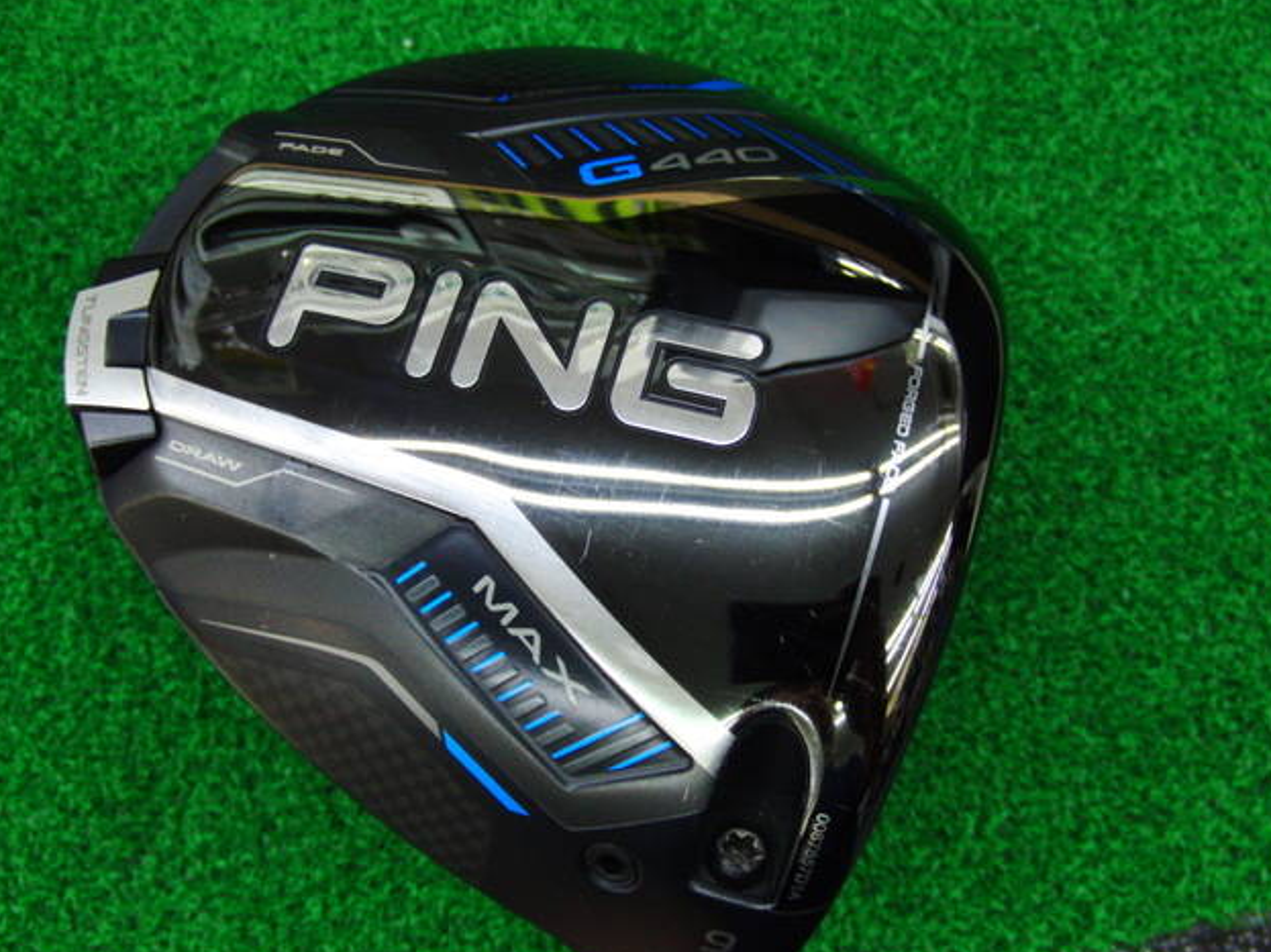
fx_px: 1395
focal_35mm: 38
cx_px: 645
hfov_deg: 49.0
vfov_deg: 37.7
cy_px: 473
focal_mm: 6.42
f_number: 3.6
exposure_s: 1/60
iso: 400
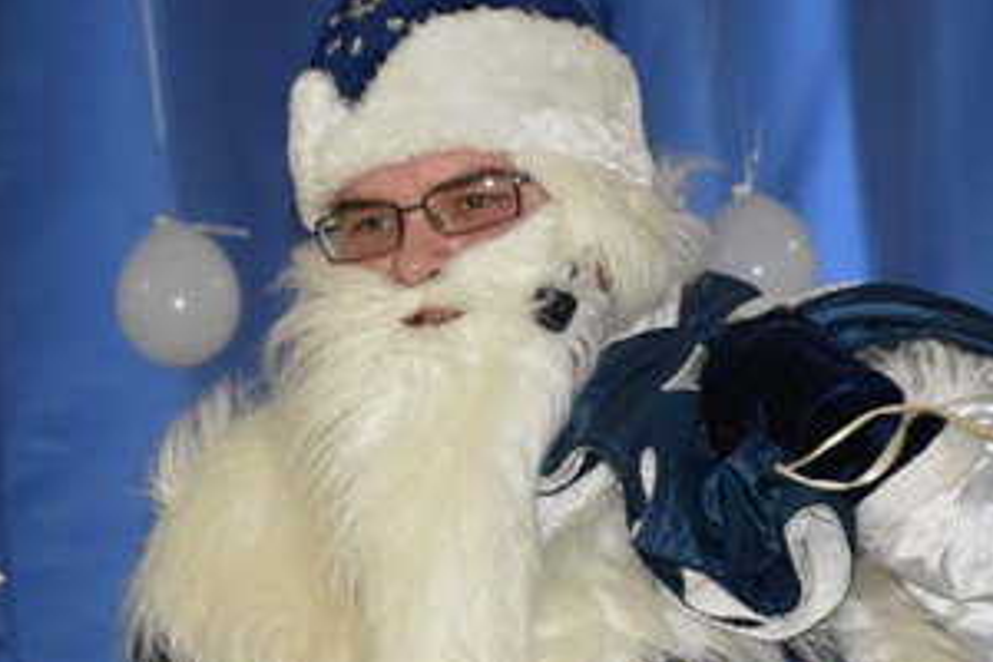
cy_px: 480
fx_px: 4137
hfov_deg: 13.7
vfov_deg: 9.1
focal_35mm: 150
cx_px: 437
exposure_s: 1/60
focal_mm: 40
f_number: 4.5
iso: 1800
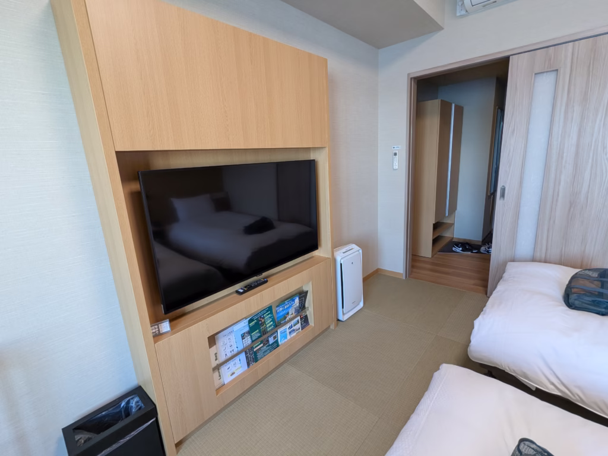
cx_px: 304
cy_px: 228
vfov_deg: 78.1
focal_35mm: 16
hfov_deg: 94.5
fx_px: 281
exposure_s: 1/24
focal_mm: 2.35
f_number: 2.2
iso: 81
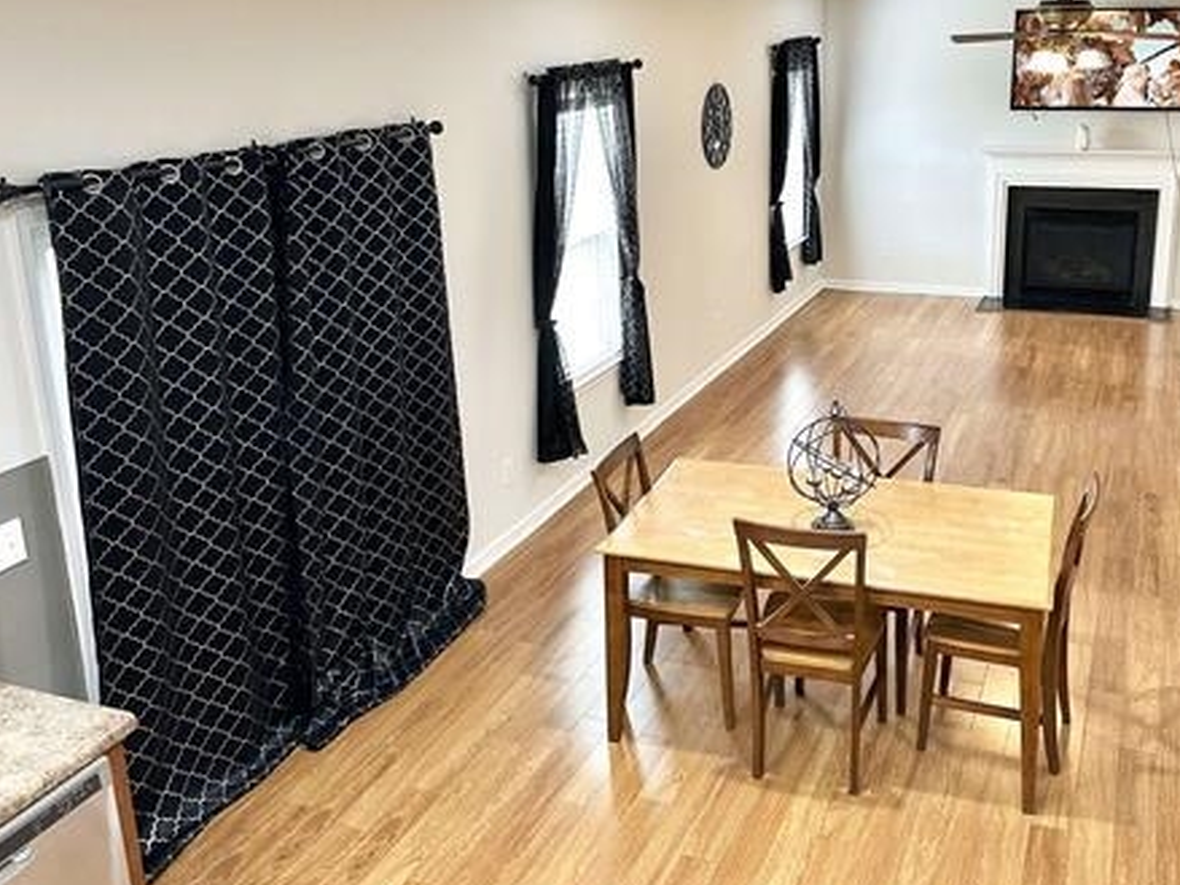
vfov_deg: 40.3
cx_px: 704
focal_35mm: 35
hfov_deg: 52.3
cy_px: 320
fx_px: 1193
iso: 200
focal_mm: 6.86
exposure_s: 1/60
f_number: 1.78
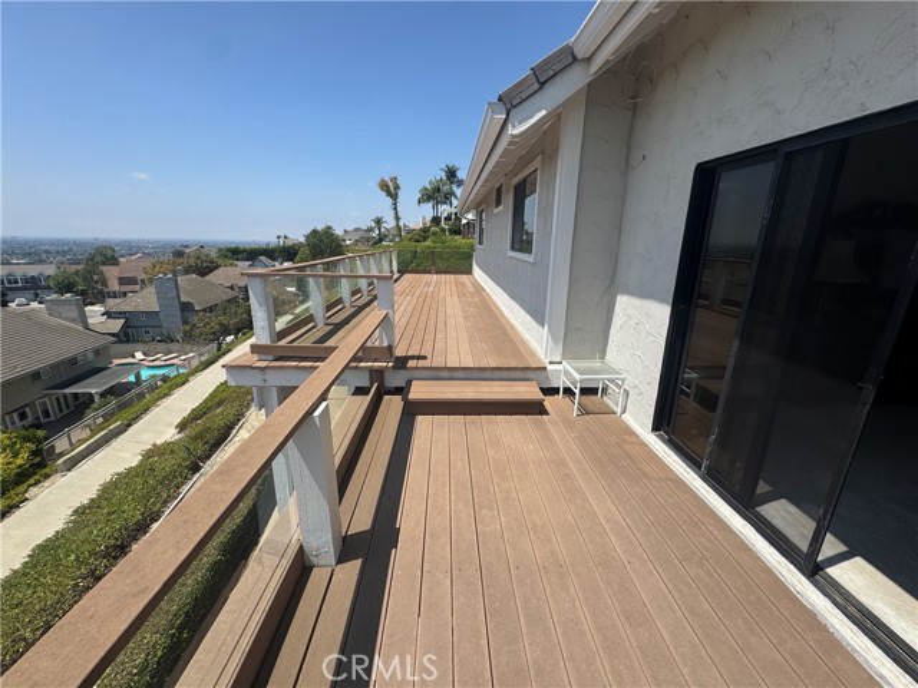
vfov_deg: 85.7
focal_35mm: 14
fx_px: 371
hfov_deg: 102.1
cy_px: 344
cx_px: 459
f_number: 2.2
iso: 50
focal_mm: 2.22
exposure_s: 1/2985
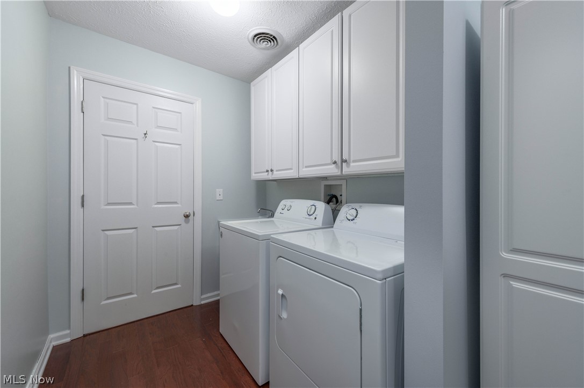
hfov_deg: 104.3
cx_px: 292
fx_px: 227
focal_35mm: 14
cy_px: 194
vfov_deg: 81.1
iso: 200
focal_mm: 14
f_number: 9
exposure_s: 1/60
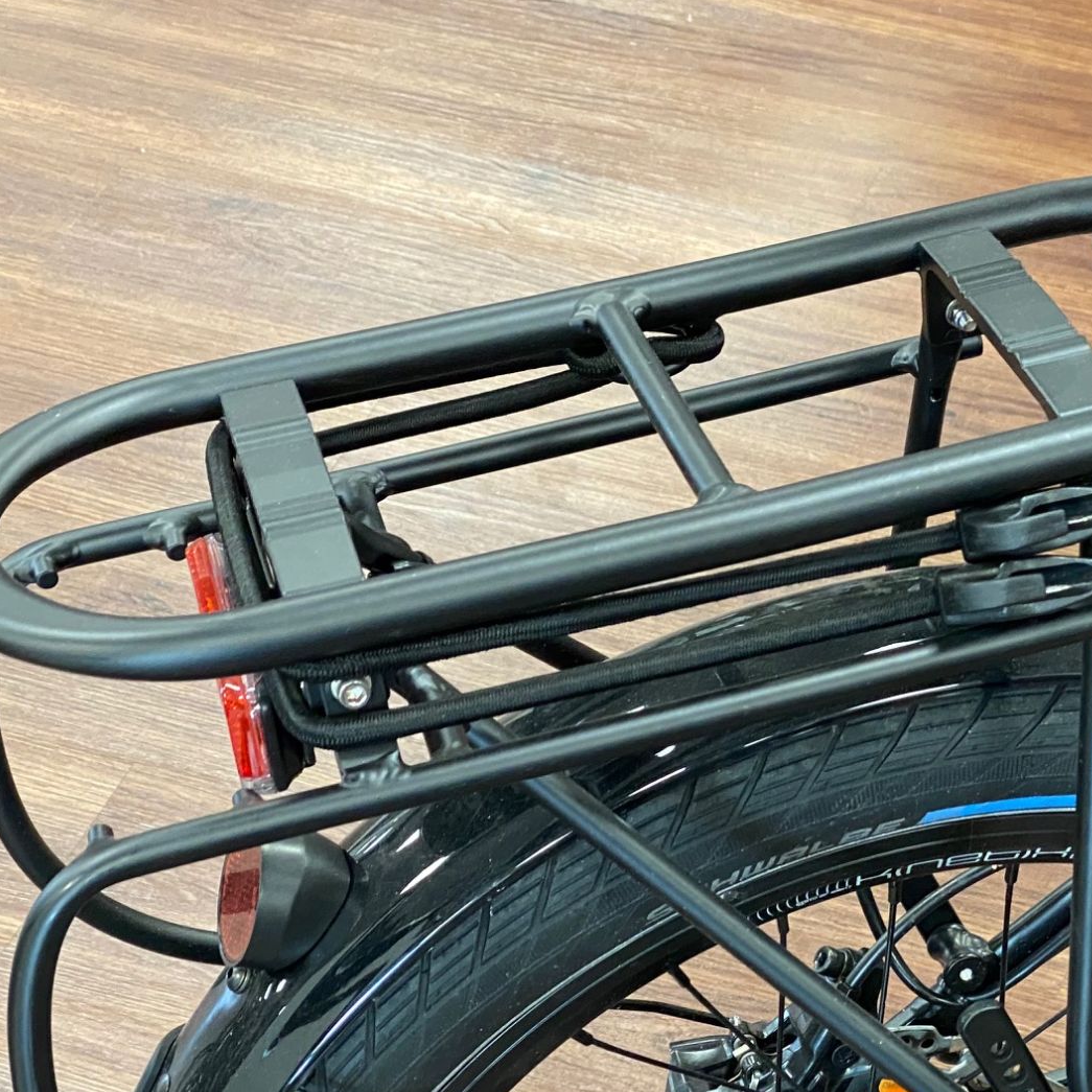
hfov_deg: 19.5
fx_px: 3141
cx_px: 890
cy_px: 764
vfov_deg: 19.6
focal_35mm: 88
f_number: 2
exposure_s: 1/50
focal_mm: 6
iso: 250
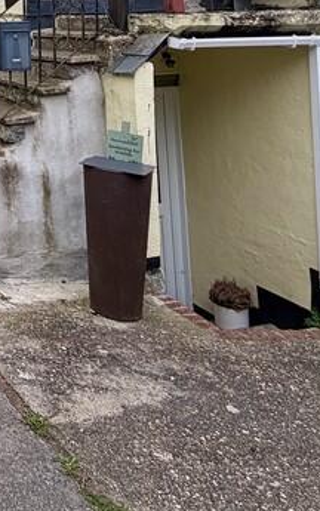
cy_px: -27
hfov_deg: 23.5
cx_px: -159
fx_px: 613
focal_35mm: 44
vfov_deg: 38.8
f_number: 2.2
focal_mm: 2.22
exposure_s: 1/490
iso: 64
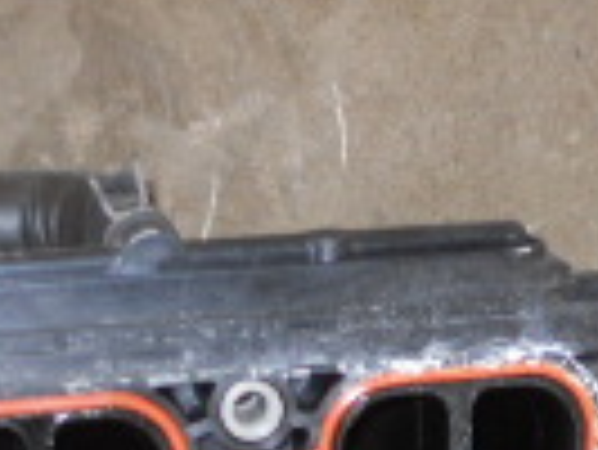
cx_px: 378
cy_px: 940
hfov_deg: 14.6
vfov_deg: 10.1
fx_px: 2334
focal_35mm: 135
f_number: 2.7
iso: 125
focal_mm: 5
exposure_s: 1/25
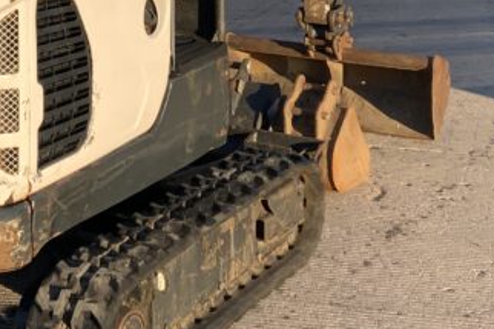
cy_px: -101
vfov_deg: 13.7
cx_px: 110
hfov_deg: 21.0
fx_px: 1316
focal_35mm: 96
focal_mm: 3
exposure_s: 1/912
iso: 16
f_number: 1.8
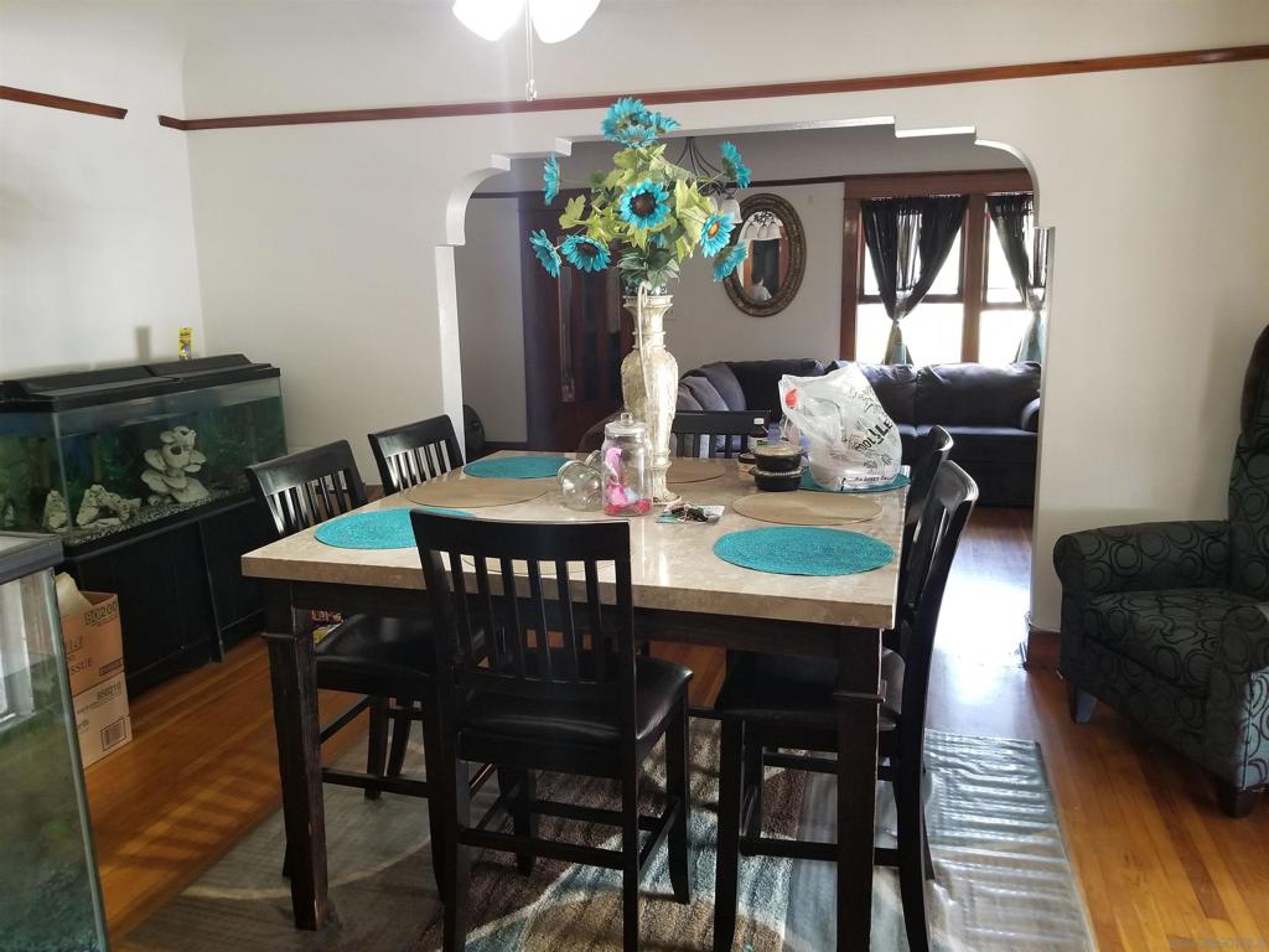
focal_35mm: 26
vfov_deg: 53.1
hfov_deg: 67.3
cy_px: 476
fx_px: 953
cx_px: 634
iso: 250
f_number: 1.7
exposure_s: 1/17
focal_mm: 4.25
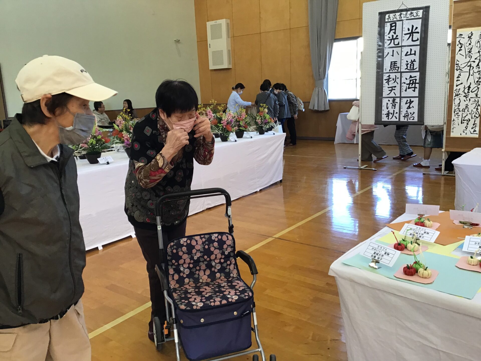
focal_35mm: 31
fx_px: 431
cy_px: 180
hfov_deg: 58.4
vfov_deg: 45.4
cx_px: 240
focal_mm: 3.3
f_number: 2.4
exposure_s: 1/30
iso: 25
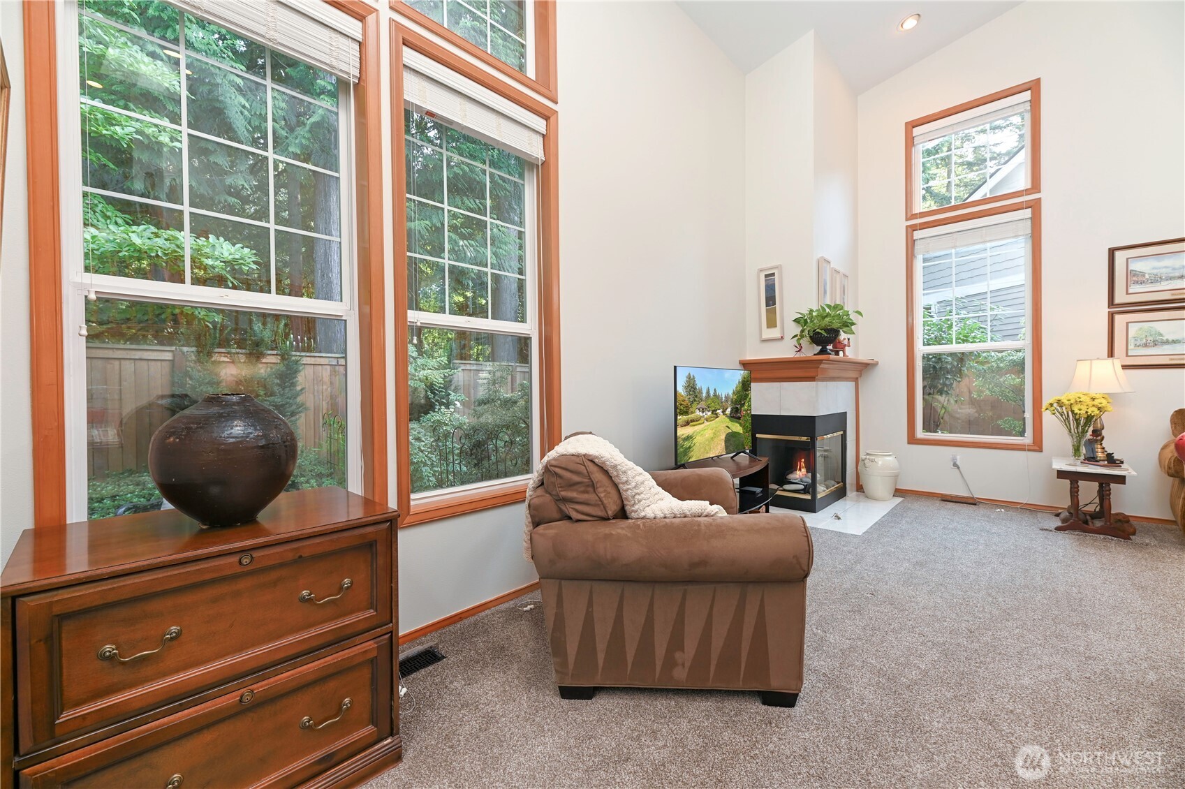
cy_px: 394
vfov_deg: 81.2
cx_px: 592
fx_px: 461
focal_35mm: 14
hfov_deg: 104.3
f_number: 7.1
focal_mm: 14
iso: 400
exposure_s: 1/40
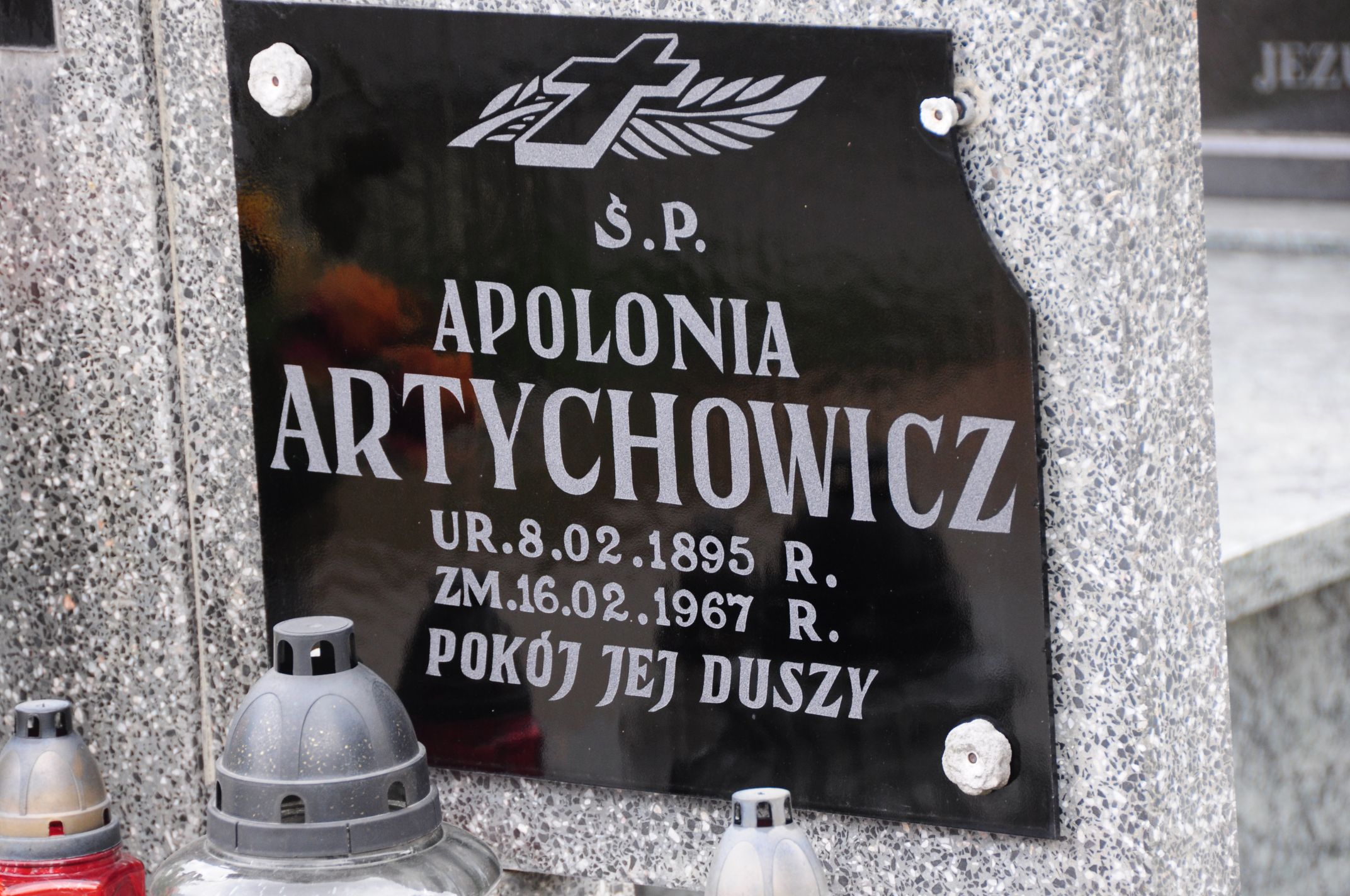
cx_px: 675
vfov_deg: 6.8
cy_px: 448
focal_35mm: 202
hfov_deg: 10.2
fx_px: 7584
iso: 400
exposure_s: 1/80
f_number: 7.1
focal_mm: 135
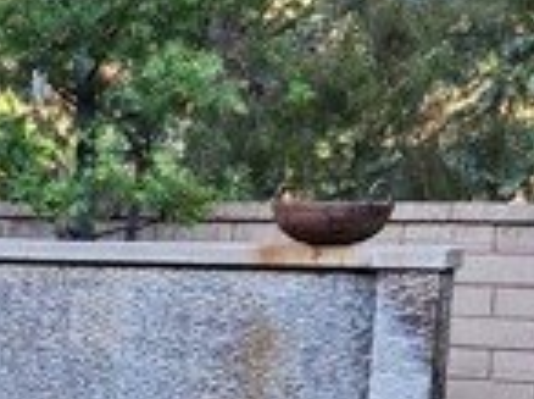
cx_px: -366
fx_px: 1556
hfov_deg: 16.8
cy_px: 366
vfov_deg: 14.4
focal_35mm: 101
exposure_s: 1/120
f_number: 1.8
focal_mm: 5.4
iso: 100
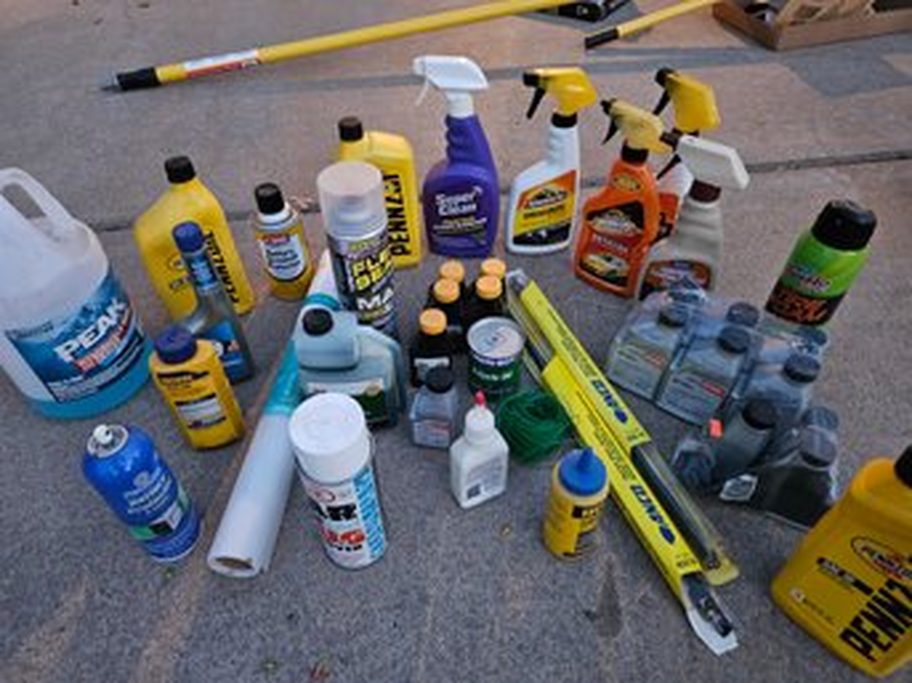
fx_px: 606
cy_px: 342
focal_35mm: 23
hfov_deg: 73.9
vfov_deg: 58.8
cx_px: 456
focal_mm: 5.4
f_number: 1.8
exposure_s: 1/24
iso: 640
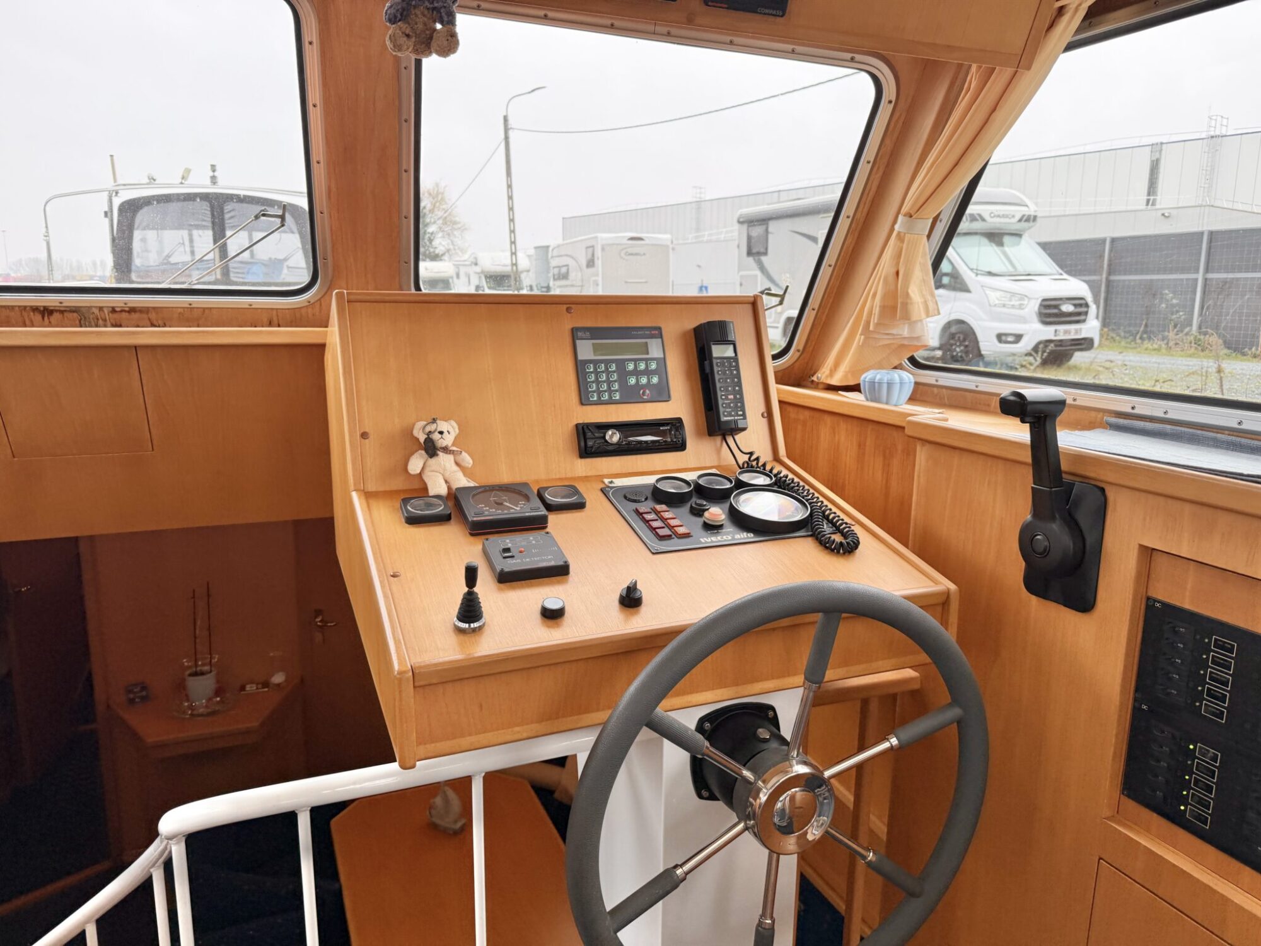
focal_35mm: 24
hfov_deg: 71.6
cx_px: 630
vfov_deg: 56.8
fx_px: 874
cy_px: 473
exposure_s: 1/226
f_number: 1.78
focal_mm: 6.76
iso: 125
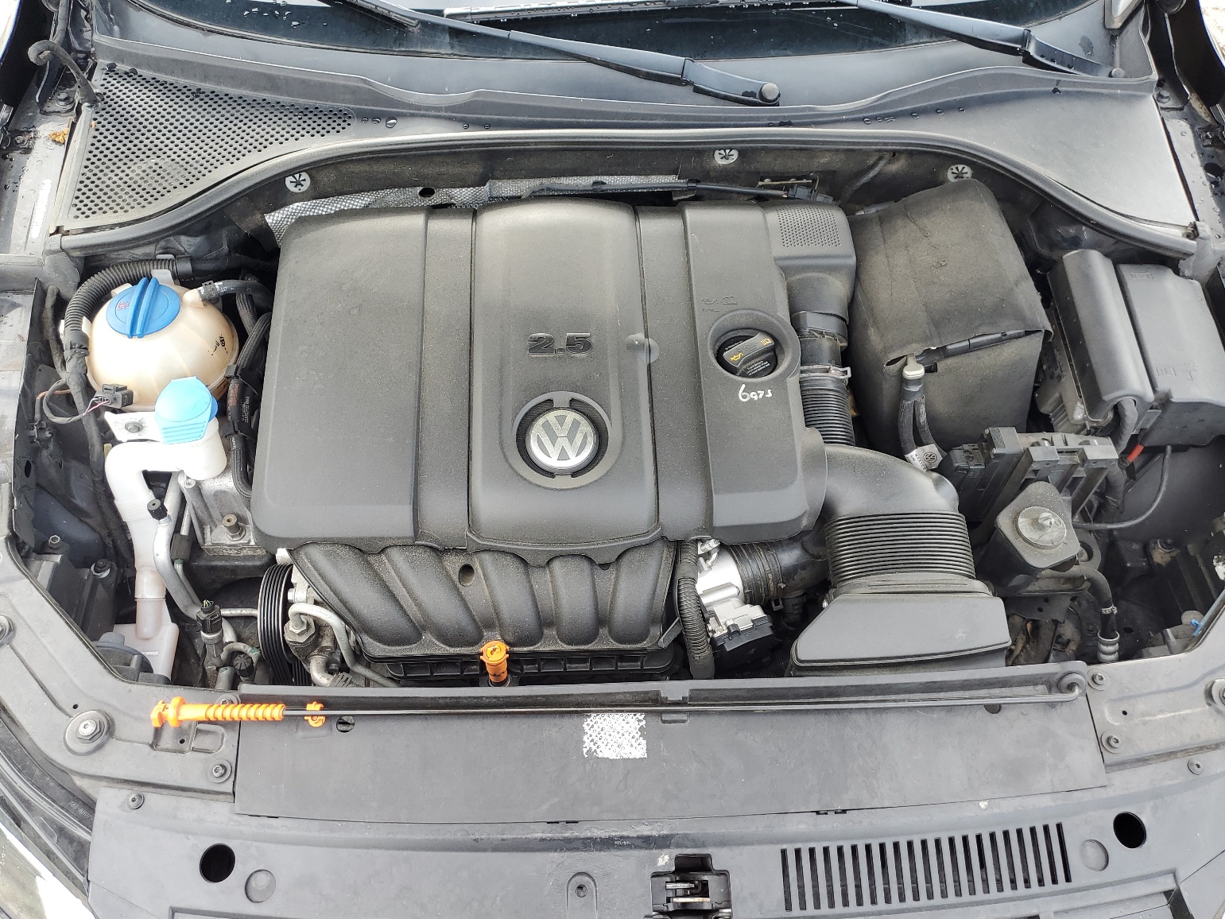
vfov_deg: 51.4
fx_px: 956
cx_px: 591
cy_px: 447
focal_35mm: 27
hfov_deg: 65.3
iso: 50
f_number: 1.5
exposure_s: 1/132
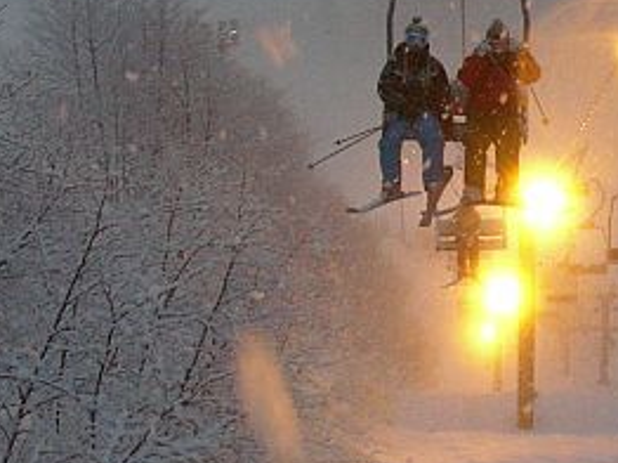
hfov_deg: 21.0
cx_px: 443
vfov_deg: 15.8
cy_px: 152
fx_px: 1659
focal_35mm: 93
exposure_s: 1/127
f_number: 3.5
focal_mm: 5.8
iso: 200
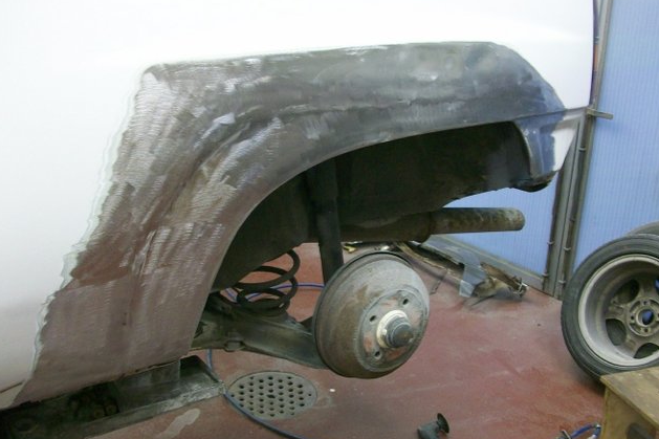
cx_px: 329
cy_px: 213
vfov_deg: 36.9
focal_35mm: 36
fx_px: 659
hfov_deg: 53.1
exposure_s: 1/10.7
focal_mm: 5.7
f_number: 2.8
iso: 160
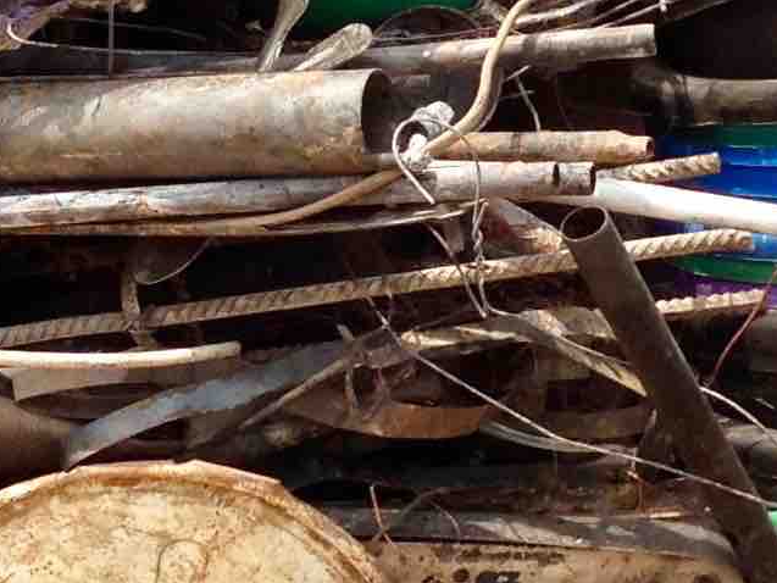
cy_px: 106
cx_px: 323
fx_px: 3794
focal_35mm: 169
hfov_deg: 11.7
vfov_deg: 8.8
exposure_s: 1/570
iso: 50
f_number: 2.4
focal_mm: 4.12
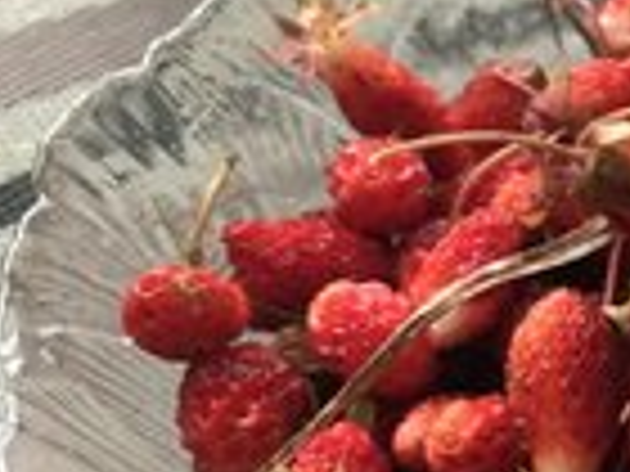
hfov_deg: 21.9
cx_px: 824
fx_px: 1456
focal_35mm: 80
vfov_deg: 18.1
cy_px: 436
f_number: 1.8
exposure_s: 1/6
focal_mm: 3.99
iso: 100
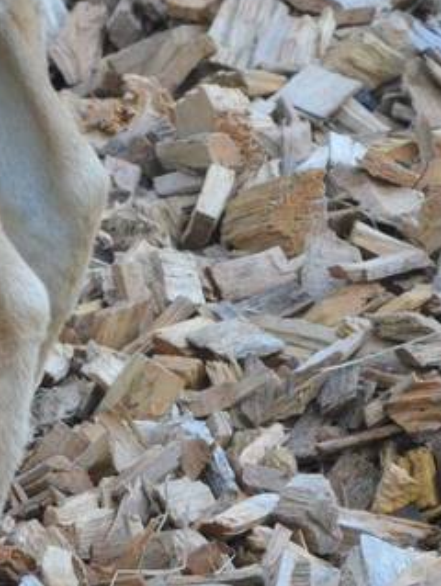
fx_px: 13443
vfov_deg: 2.5
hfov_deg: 1.9
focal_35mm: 793
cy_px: -114
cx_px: -941
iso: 2500
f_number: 8
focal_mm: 110
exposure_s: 1/1000
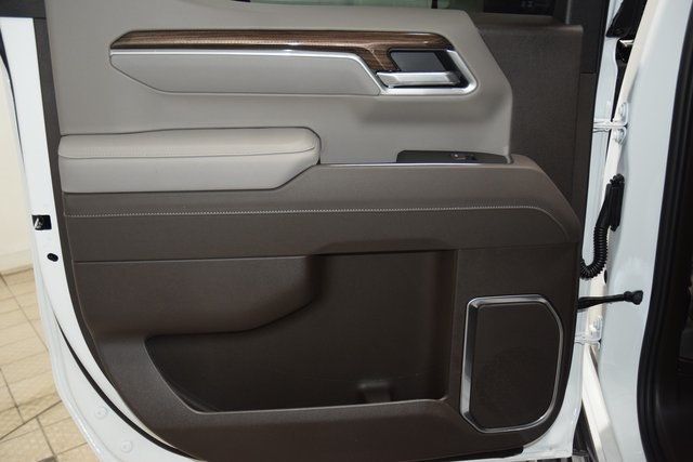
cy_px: 231
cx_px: 346
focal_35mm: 36
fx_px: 693
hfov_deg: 53.1
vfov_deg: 36.9
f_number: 3.8
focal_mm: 24
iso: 1100
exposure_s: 1/60
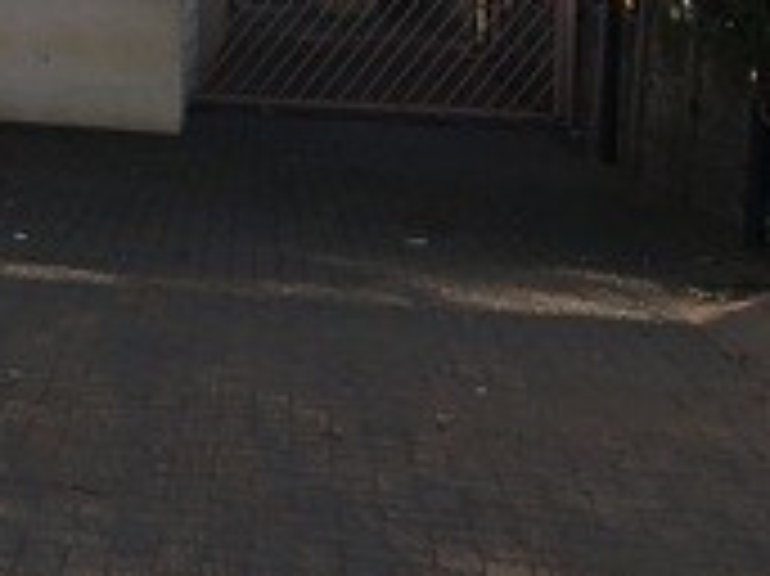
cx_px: -293
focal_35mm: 85
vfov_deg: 16.7
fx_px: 1889
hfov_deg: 20.5
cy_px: -97
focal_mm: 4.15
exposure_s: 1/343
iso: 25
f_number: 2.2
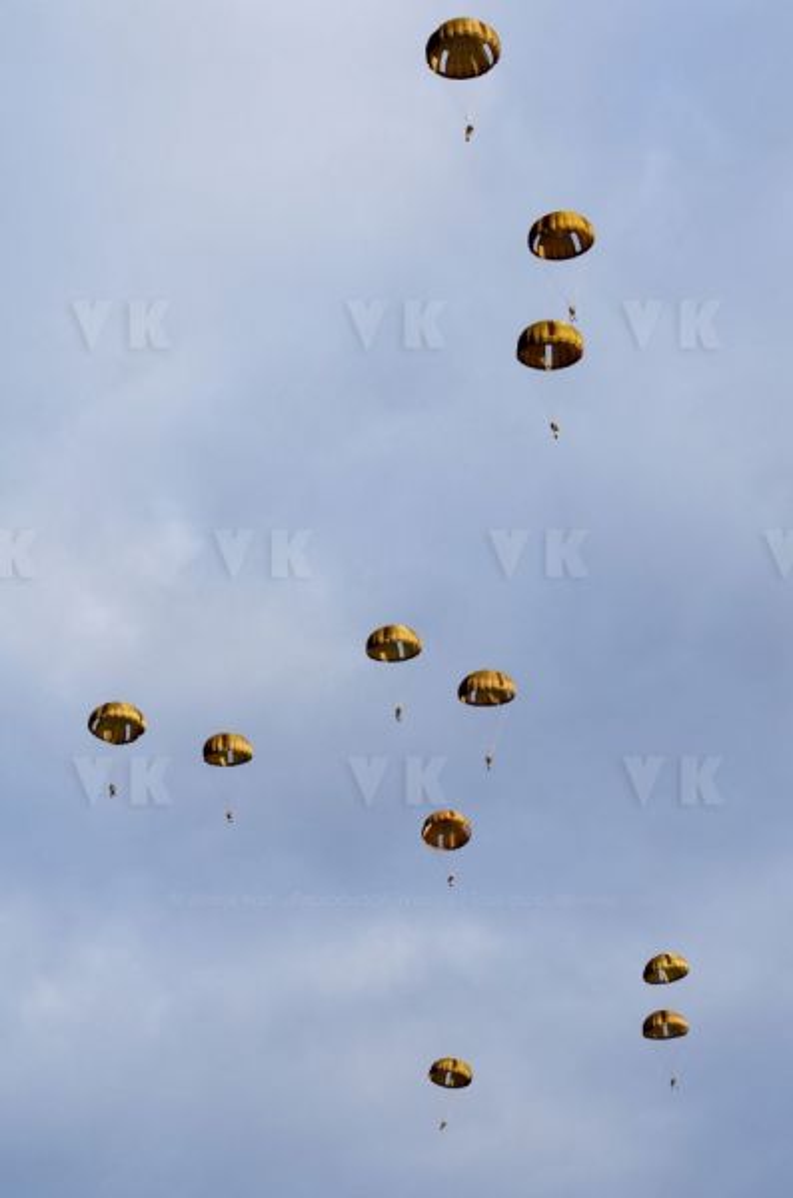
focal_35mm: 105
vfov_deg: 19.5
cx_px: 396
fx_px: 3487
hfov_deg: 13.0
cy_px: 599
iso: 400
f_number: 8
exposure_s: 1/800
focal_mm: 70
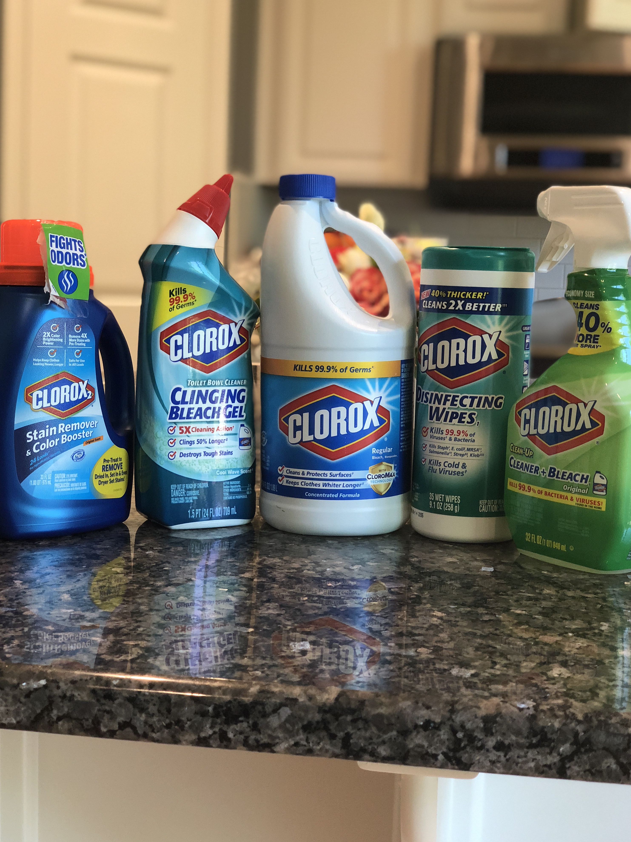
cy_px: 418
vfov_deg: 36.2
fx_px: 1288
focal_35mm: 53
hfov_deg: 27.5
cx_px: 318
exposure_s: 1/40
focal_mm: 6
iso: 80
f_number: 2.4
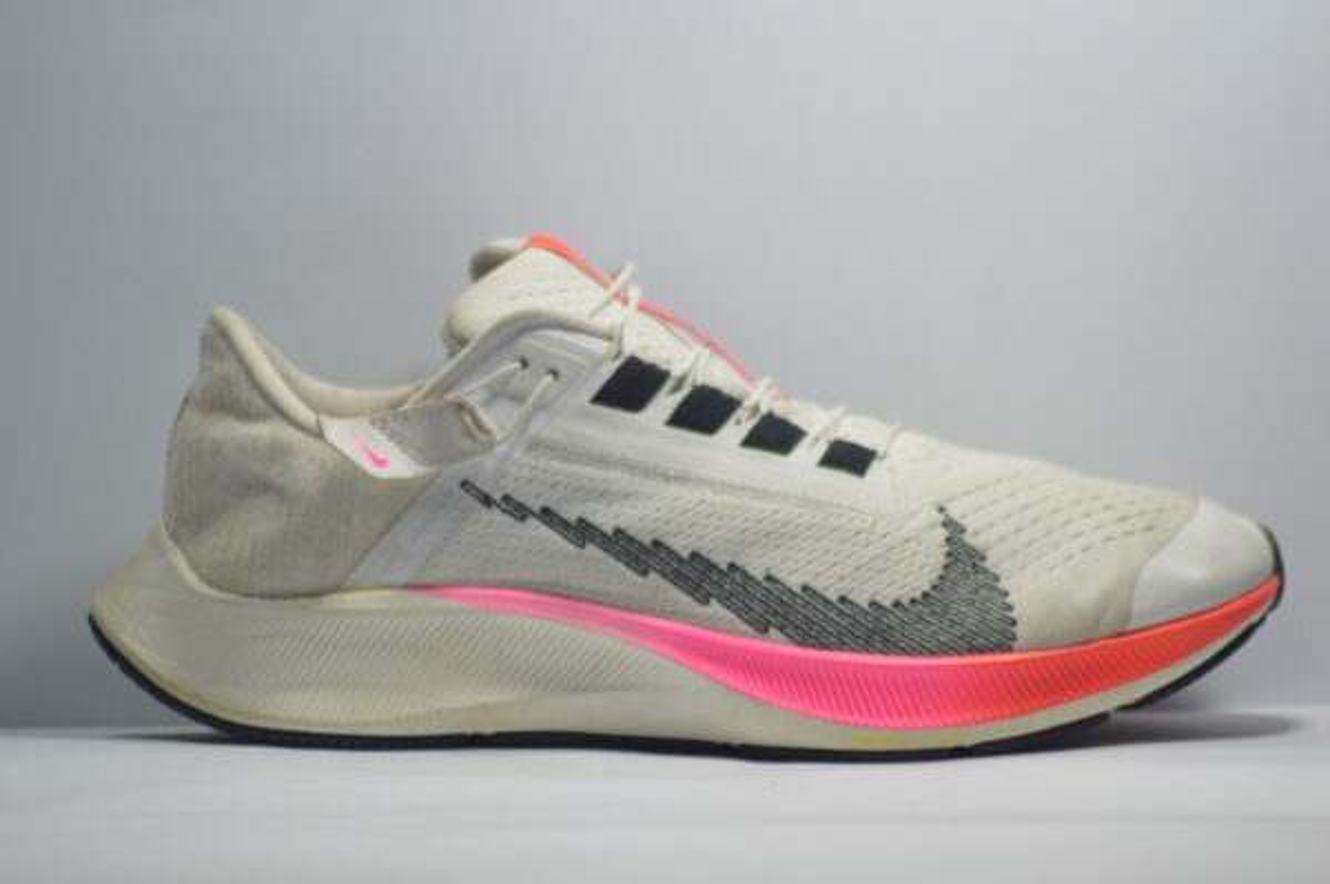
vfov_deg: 6.8
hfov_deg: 10.2
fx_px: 7475
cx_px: 665
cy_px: 442
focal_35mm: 202
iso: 450
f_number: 4.2
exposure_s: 1/125
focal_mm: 135
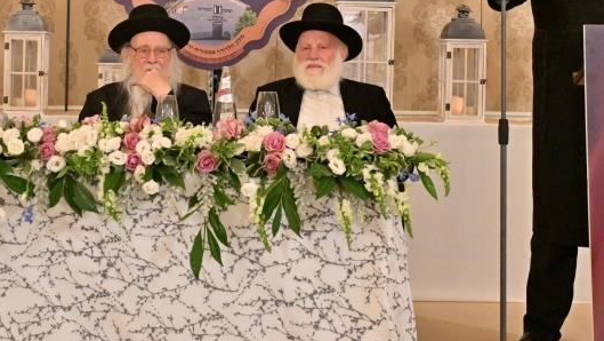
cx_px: 258
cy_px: 46
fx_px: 1170
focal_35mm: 73
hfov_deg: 28.9
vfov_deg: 16.4
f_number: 4
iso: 1600
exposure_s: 1/200
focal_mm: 24
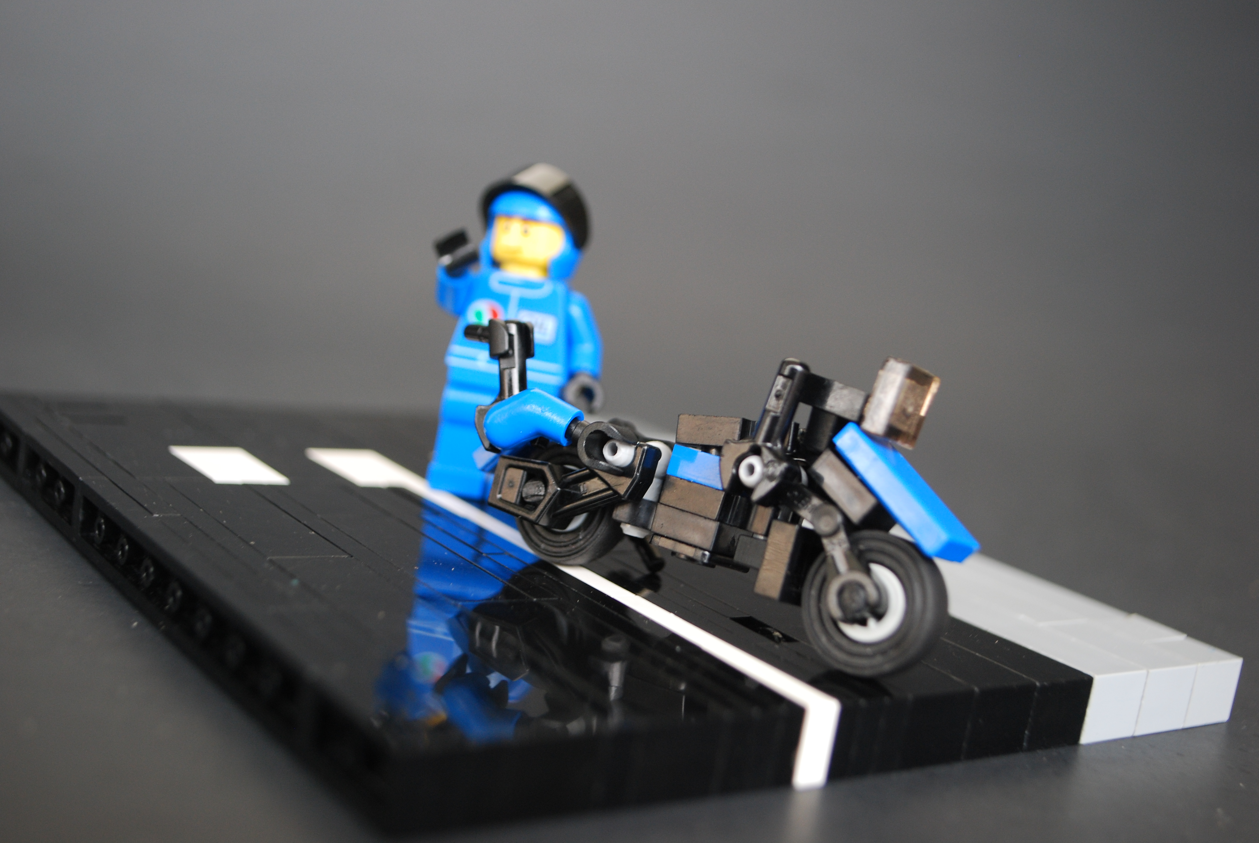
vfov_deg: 29.9
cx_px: 630
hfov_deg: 43.6
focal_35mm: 45
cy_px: 422
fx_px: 1576
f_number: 4.8
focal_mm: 30
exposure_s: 1/60
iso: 360
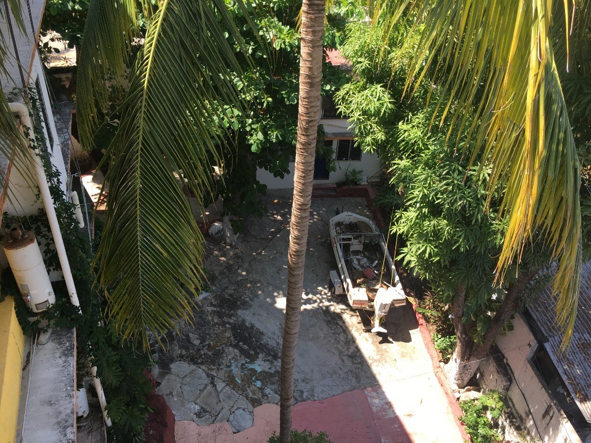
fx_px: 495
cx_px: 296
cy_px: 222
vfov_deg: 48.2
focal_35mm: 29
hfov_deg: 61.7
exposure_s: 1/348
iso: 25
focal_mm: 4.15
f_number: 2.2
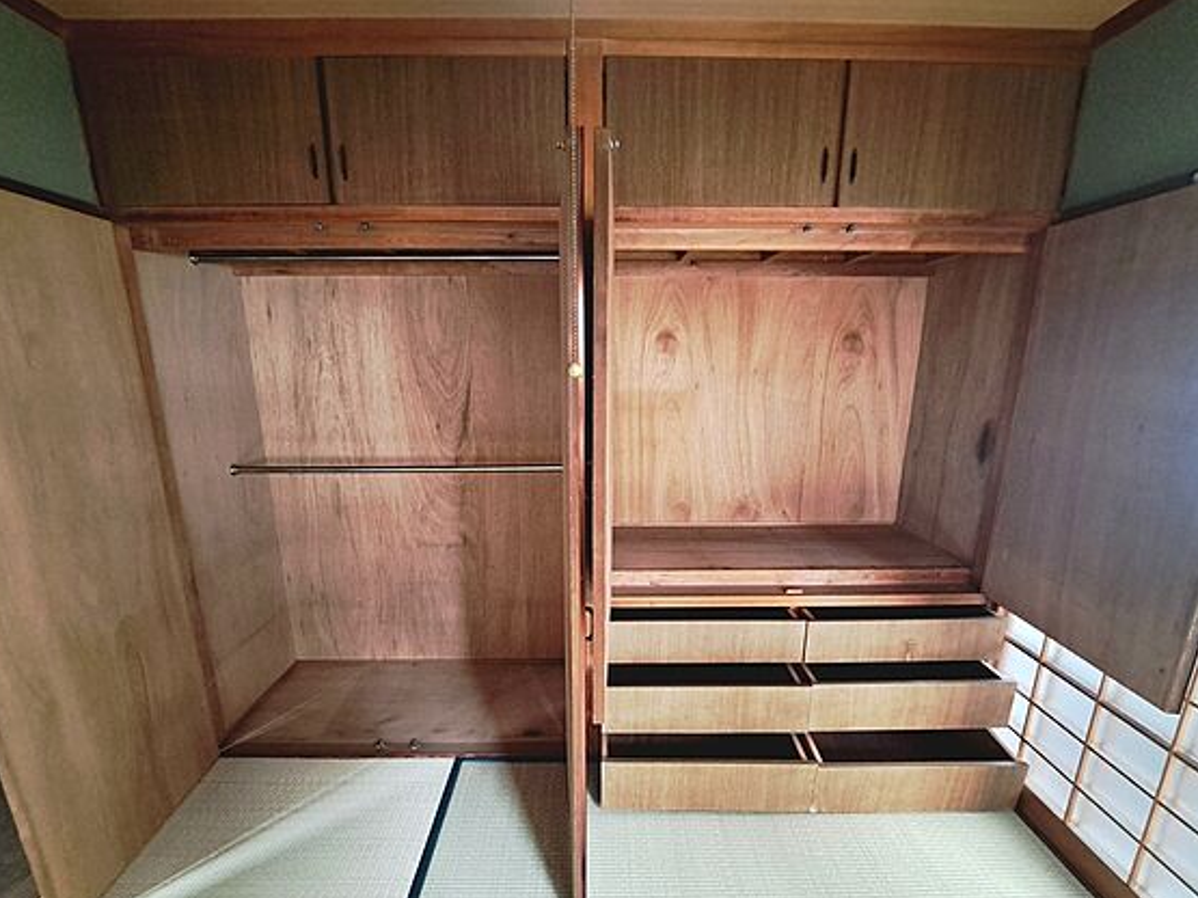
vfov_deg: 81.5
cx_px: 598
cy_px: 496
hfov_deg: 98.2
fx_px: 519
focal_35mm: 15
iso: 250
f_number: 2.2
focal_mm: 1.74
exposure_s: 1/25
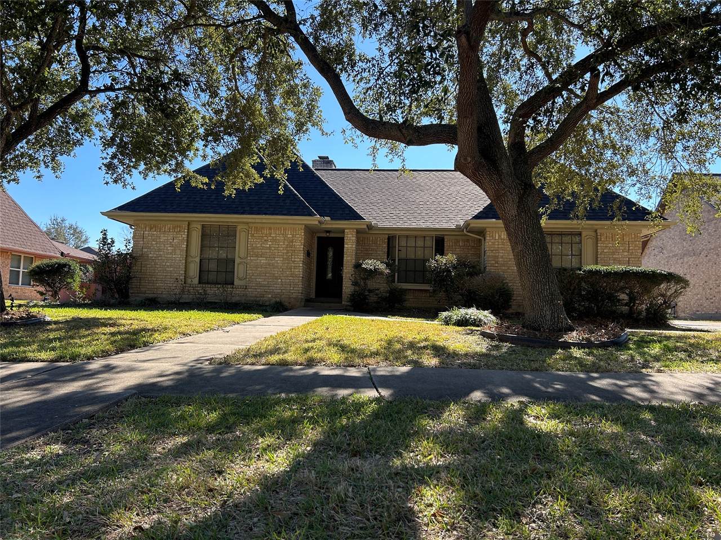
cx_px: 360
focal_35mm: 26
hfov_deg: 67.3
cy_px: 270
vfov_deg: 53.1
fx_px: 542
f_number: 1.5
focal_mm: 5.7
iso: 50
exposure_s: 1/1048
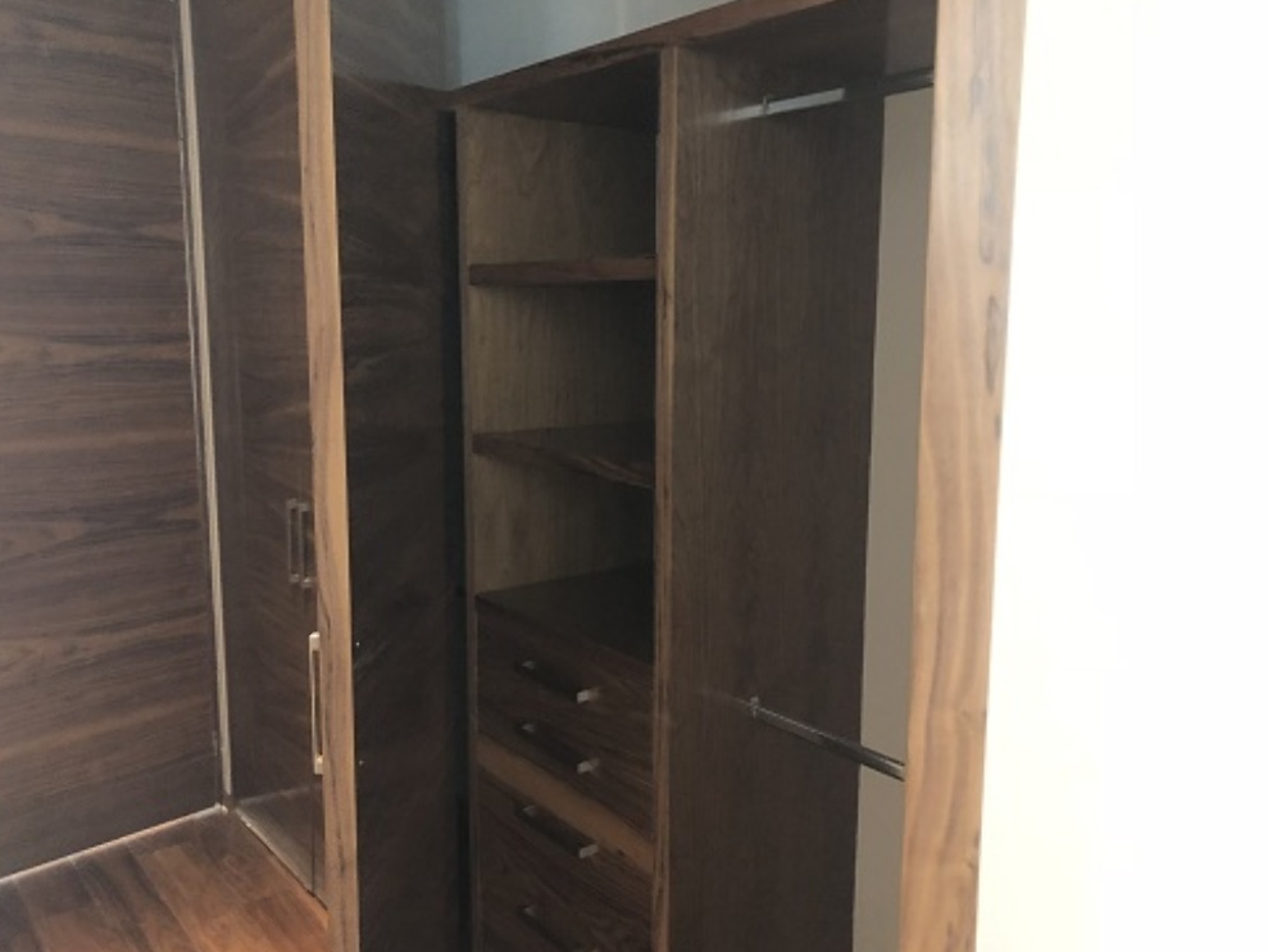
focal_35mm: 29
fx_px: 1062
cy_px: 486
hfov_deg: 61.7
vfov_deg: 48.2
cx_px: 624
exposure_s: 1/9
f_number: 1.8
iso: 100
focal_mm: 3.99
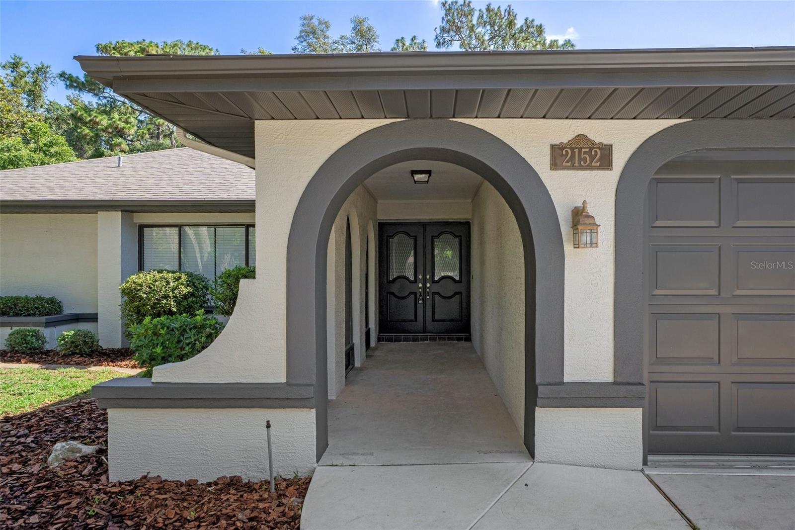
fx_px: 497
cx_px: 398
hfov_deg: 77.3
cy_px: 265
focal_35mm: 22
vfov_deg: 56.1
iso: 320
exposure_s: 1/1000
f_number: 8
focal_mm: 15
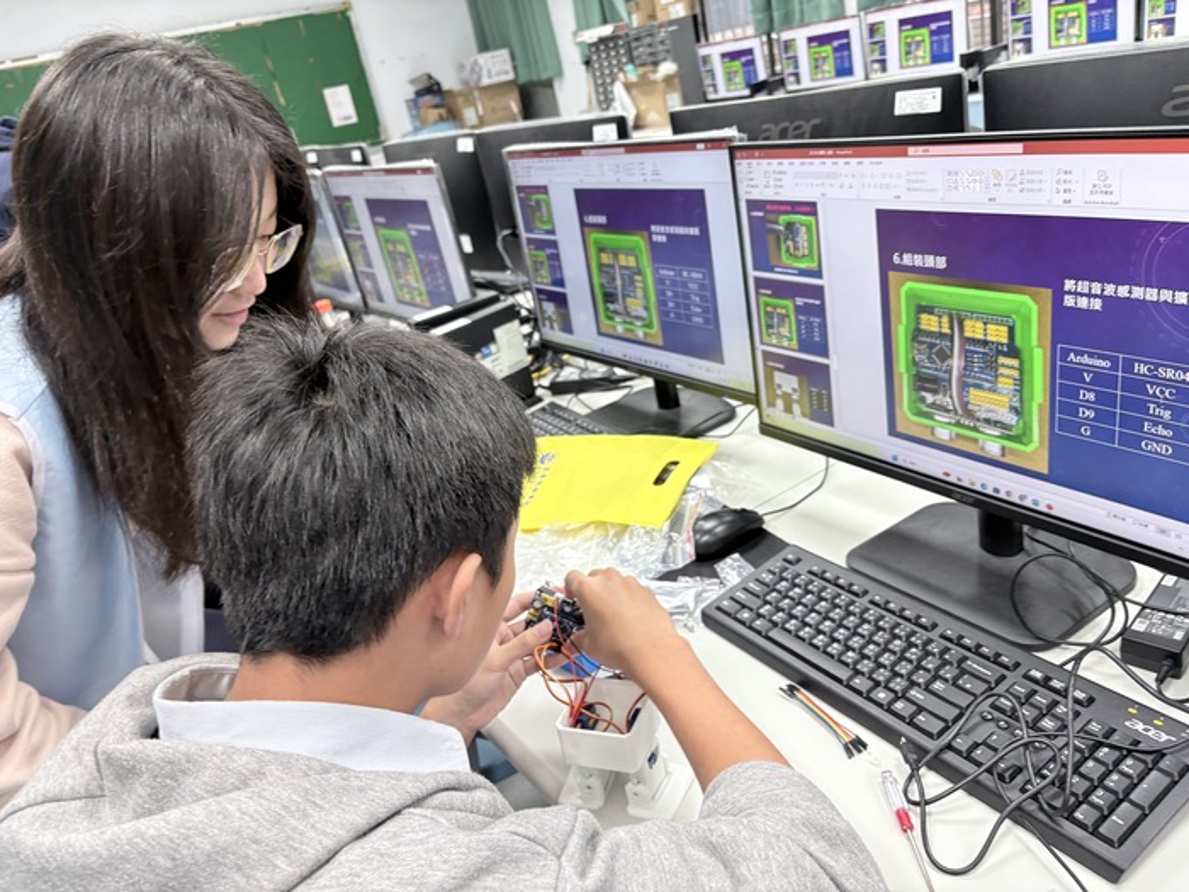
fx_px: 893
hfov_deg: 67.3
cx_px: 594
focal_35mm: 26
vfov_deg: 53.1
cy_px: 446
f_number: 1.6
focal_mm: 5.96
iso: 160
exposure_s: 1/60
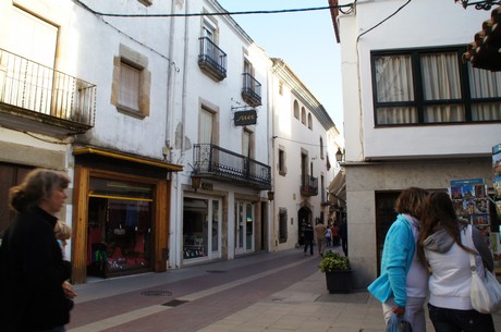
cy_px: 166
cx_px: 250
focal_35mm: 27
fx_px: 375
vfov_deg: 47.8
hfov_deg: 67.5
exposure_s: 1/40
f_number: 7.1
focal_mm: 18
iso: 100
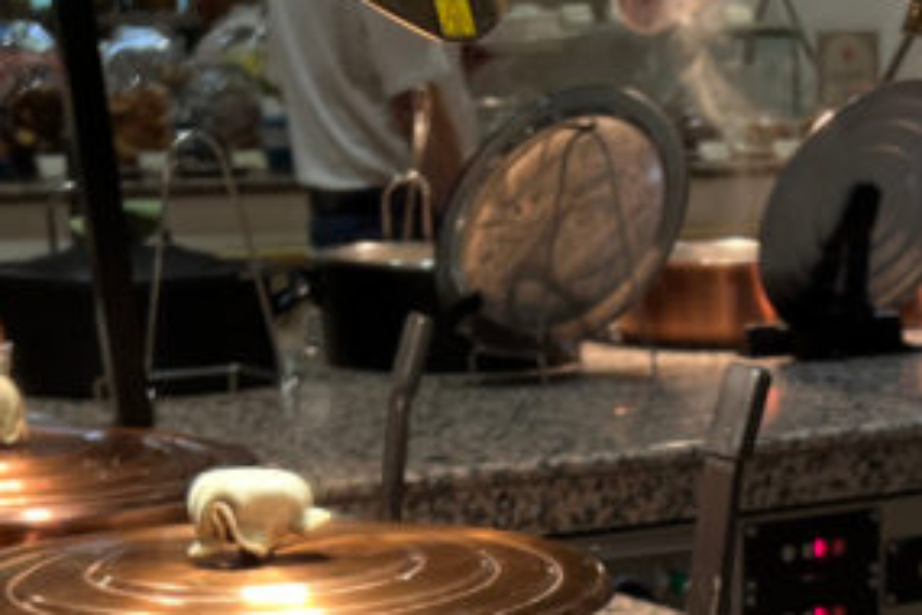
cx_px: 925
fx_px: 2484
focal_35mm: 97
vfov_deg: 13.3
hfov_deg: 20.4
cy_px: 919
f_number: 1.5
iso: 64
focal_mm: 5.7
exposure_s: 1/120
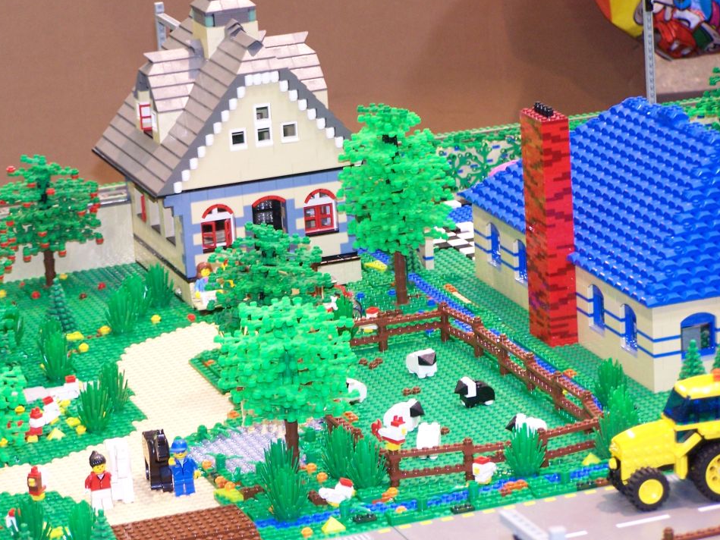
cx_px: 334
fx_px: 3120
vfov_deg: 9.9
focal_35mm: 150
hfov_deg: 13.2
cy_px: 273
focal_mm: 23.1
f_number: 3.2
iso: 140
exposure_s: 1/10
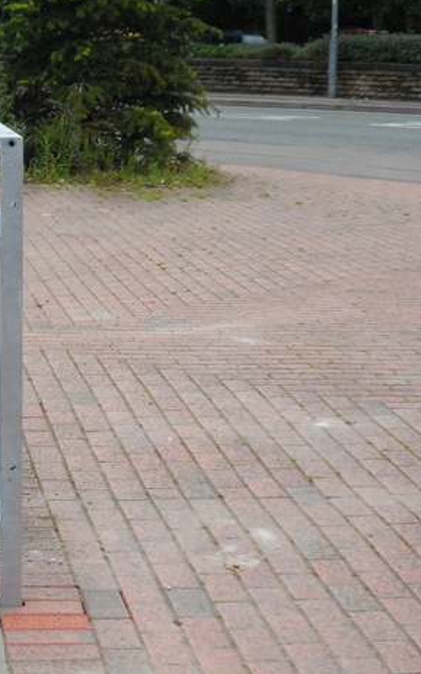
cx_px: -71
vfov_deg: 21.2
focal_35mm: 98
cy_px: 355
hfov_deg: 13.0
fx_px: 1801
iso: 80
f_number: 4.1
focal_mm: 9.8
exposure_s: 1/250
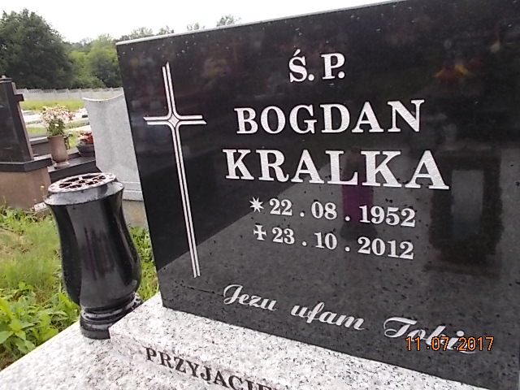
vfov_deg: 46.8
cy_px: 195
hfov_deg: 60.0
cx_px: 260
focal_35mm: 30
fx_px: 451
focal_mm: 5.3
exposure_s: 1/160
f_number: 3.4
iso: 80
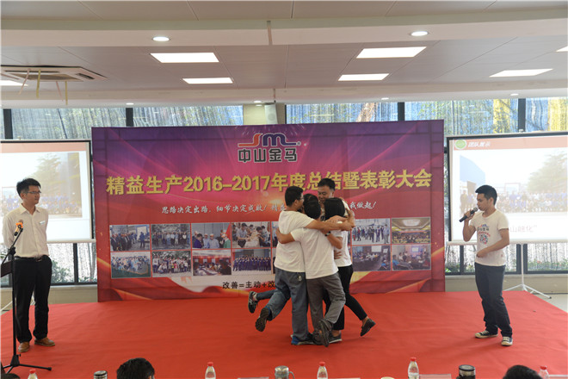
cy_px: 190
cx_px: 284
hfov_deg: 50.7
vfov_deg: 35.1
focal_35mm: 38
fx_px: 600
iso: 1000
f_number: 5.6
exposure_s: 1/50
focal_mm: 38
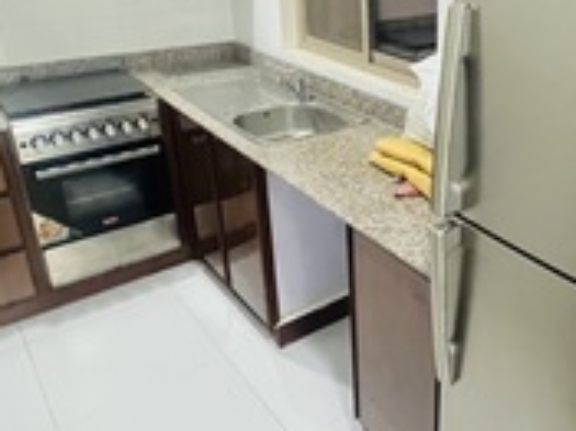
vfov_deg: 41.3
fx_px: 565
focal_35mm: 34
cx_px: 449
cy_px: 146
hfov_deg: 51.1
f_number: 1.8
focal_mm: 1.57
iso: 800
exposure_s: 1/50
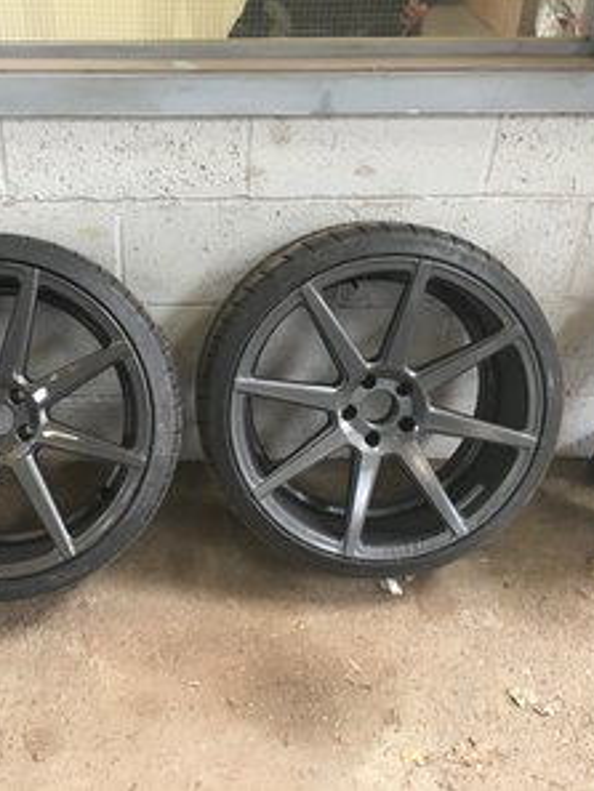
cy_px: 394
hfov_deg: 36.3
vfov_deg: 47.8
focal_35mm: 39
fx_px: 892
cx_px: 181
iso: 80
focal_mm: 4.15
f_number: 2.2
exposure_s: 1/33
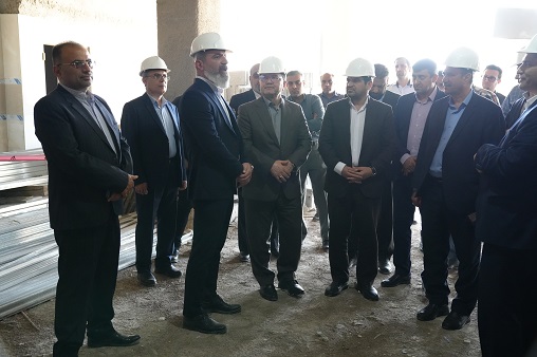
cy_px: 178
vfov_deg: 34.2
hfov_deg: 49.6
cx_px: 268
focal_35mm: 39
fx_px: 581
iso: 6400
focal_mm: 39
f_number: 4
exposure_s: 1/160
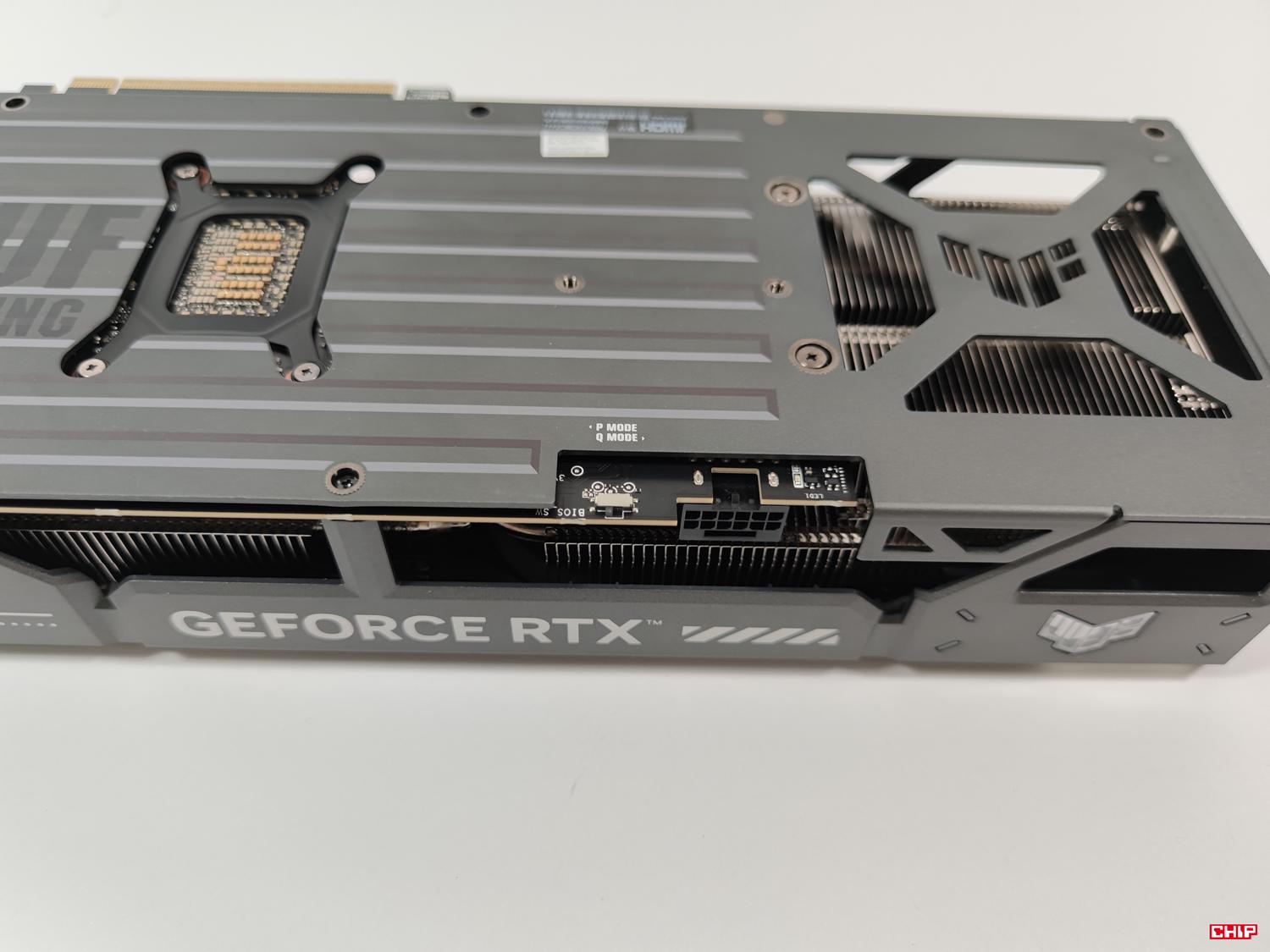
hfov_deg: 69.4
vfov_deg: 54.9
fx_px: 917
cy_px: 476
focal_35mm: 25
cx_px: 635
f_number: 1.85
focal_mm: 6.78
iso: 77
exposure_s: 1/100
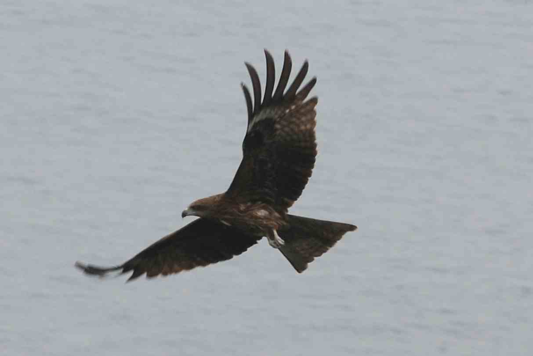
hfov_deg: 4.6
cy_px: 178
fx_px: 6663
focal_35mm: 450
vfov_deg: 3.1
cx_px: 266
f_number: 10
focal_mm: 300
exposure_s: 1/320
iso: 200
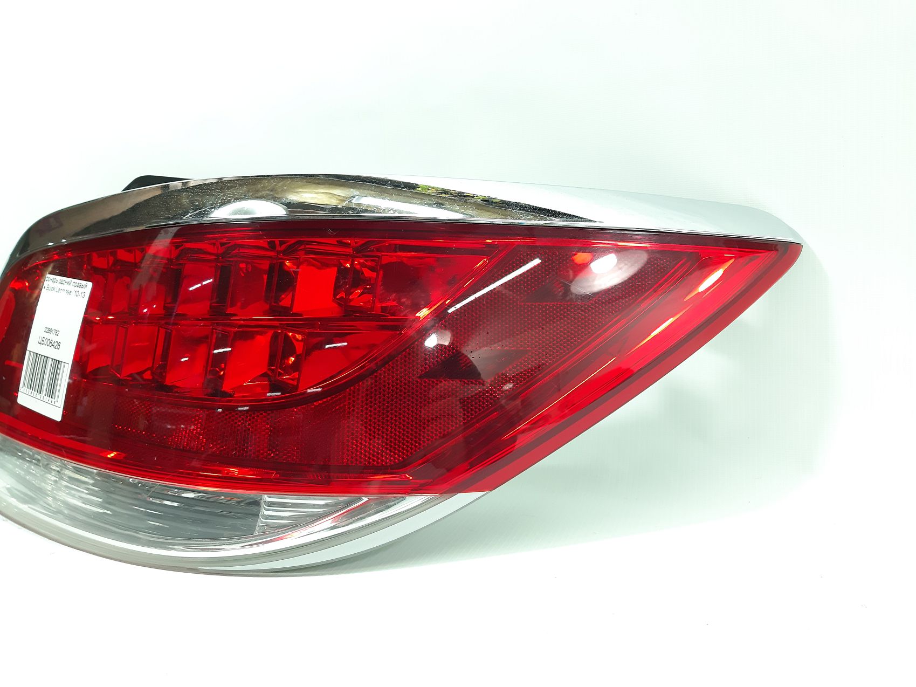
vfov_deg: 51.3
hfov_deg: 65.3
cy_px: 344
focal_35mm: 27
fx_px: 714
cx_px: 458
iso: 125
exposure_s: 1/50
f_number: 1.7
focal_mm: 3.93
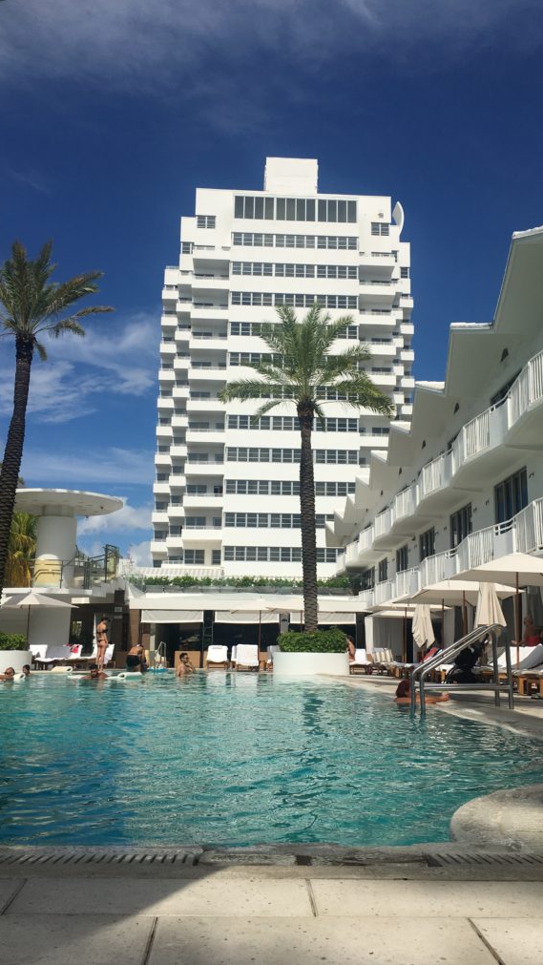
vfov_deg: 61.0
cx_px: 291
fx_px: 819
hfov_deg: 36.7
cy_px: 488
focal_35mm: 32
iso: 25
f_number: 2.2
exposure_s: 1/3846
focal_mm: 4.15
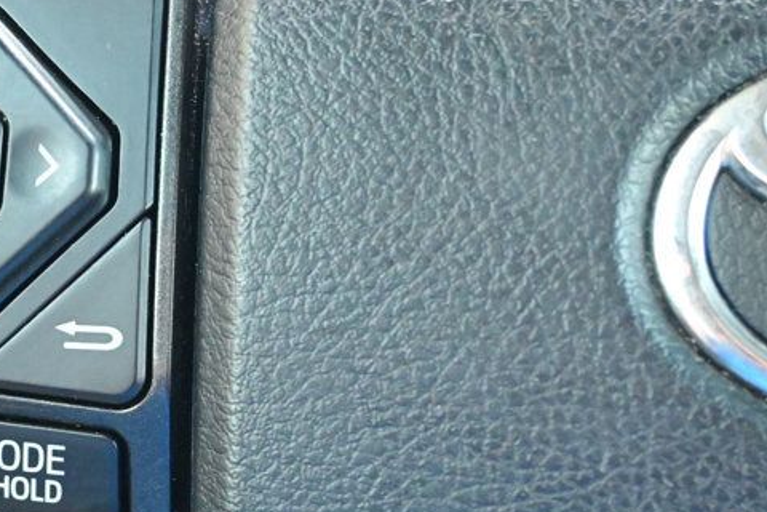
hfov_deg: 20.3
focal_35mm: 98
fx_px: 2079
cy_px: 438
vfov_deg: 13.9
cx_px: 2
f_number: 4.8
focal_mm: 30.5
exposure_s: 1/50
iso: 6400
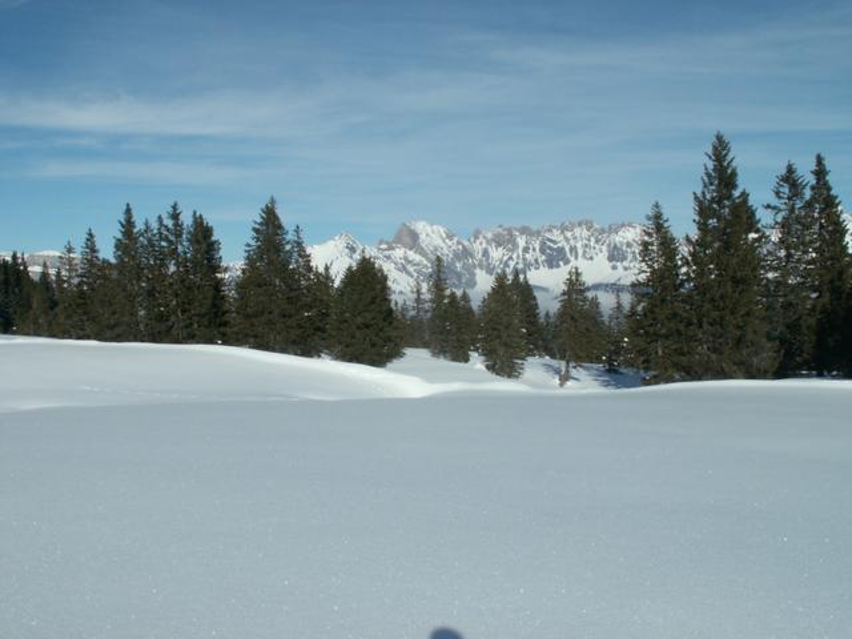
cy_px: 320
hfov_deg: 52.6
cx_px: 426
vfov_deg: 40.7
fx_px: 861
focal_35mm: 35
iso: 50
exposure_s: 1/400
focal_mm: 5.86
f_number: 8
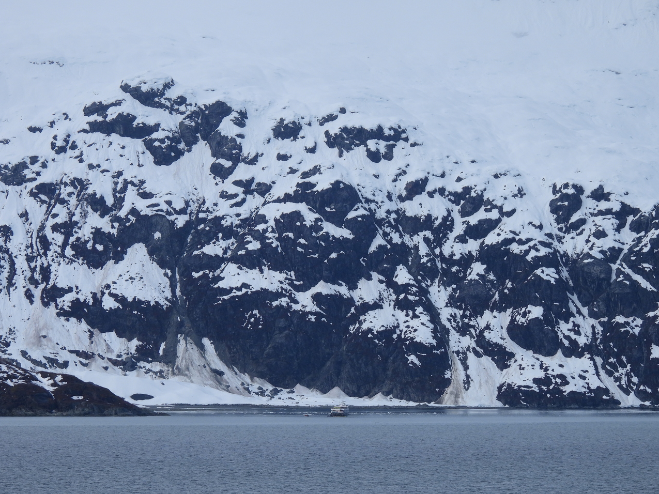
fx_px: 4588
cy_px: 246
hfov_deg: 8.2
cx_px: 330
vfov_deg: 6.2
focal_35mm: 241
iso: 100
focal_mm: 42.8
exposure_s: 1/1250
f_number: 4.5
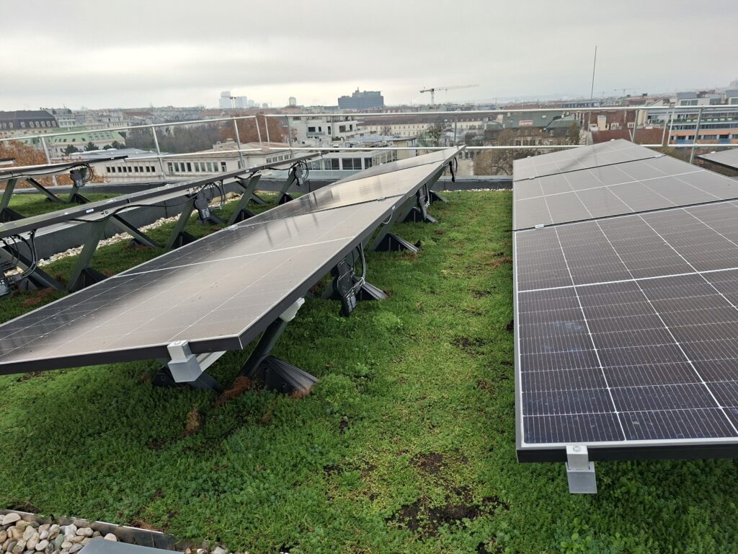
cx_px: 369
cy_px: 277
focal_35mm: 23
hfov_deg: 73.9
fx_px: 490
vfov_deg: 58.9
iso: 50
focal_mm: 5.54
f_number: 1.8
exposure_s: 1/450
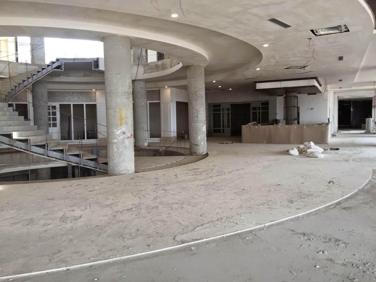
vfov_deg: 48.2
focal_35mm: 29
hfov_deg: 61.7
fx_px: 315
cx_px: 188
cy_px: 141
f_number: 2.2
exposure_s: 1/120
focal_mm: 4.15
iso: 50
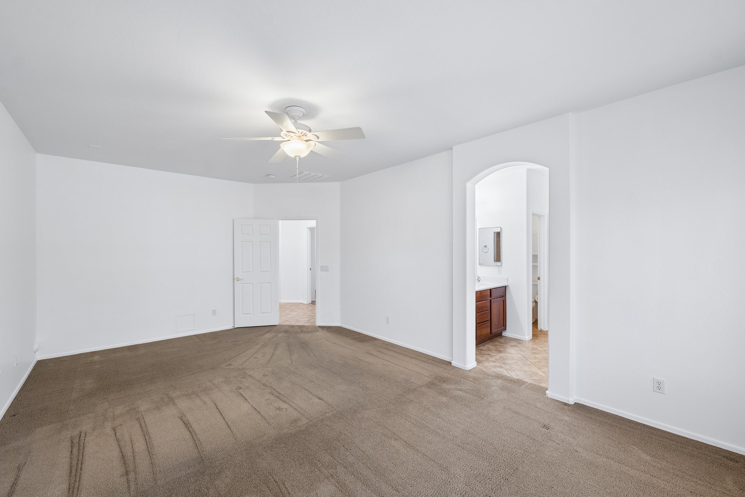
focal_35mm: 14
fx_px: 290
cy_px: 248
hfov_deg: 104.3
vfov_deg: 81.2
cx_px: 372
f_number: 8
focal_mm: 14
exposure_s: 1/8
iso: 400
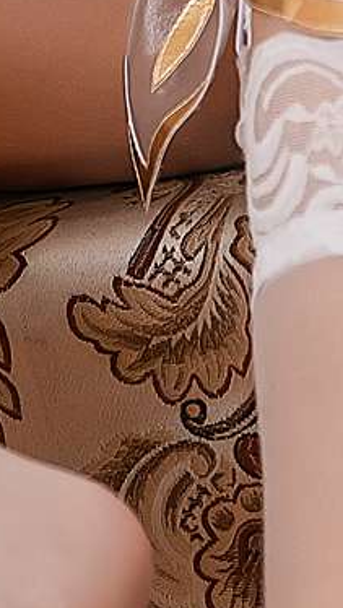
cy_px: -853
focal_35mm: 306
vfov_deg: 6.7
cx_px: 101
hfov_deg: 4.0
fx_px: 4937
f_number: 3.5
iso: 640
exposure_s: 1/80
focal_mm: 56
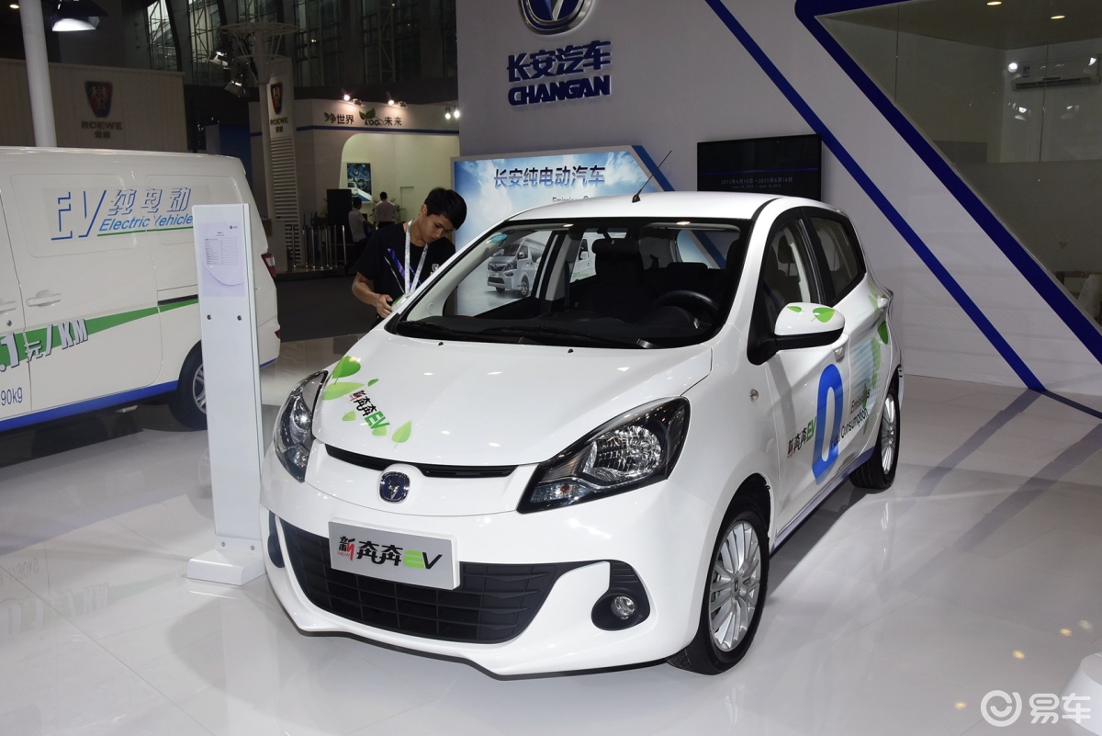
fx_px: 1010
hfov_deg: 57.2
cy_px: 368
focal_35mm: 33
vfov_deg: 40.0
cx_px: 551
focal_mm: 22
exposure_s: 1/200
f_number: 10
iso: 640
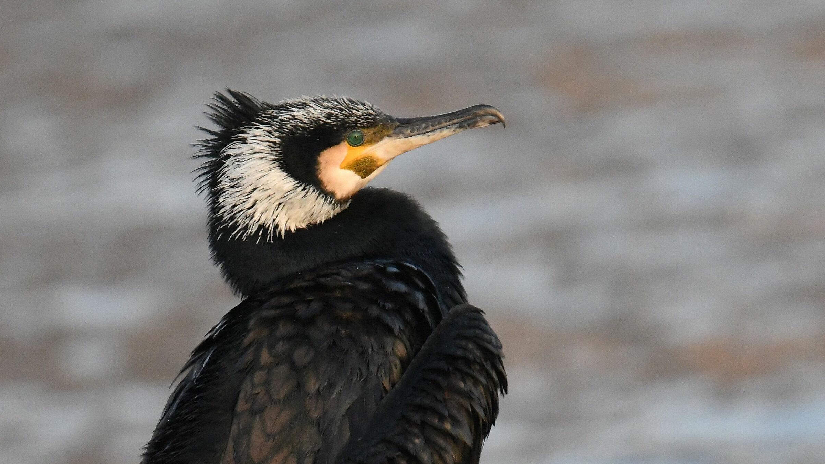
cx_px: 412
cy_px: 225
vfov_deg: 1.3
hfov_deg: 2.3
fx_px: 20652
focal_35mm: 944
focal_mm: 600
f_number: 6.3
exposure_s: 1/1250
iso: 2500
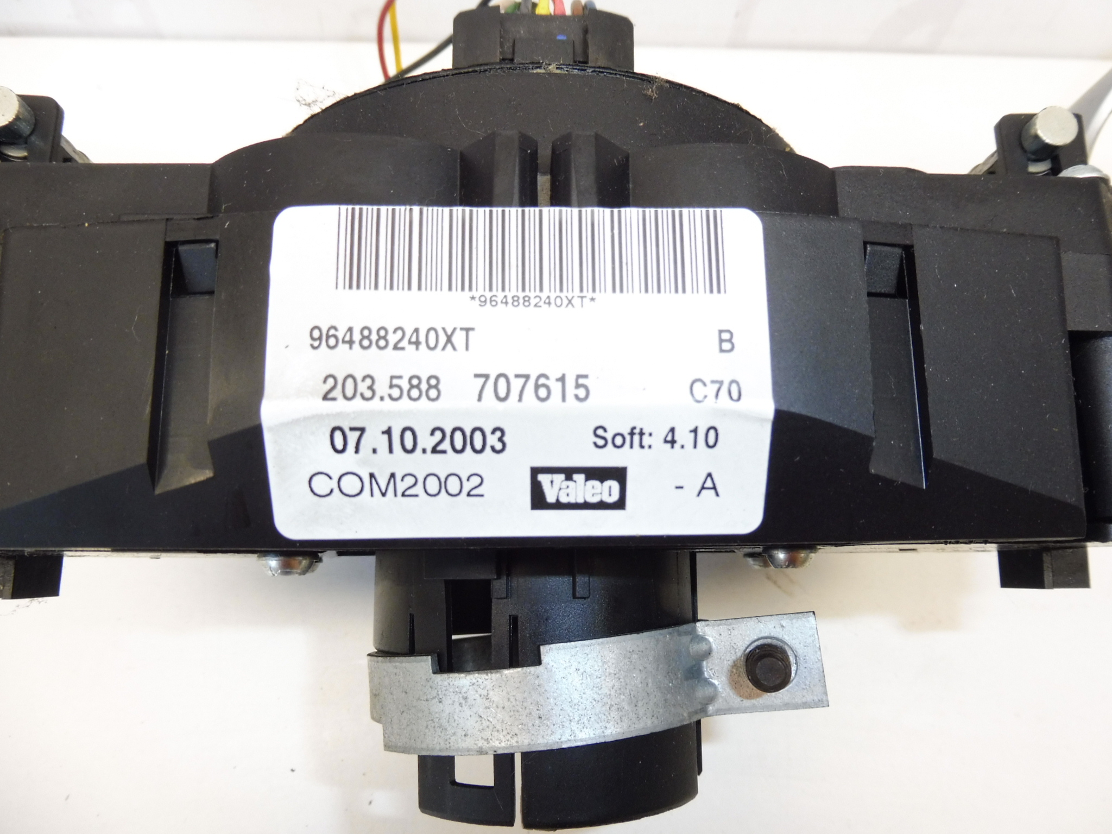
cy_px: 417
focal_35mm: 25
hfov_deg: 69.4
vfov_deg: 54.9
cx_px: 556
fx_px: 803
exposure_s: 1/60
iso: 200
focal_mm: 4.4
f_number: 3.5
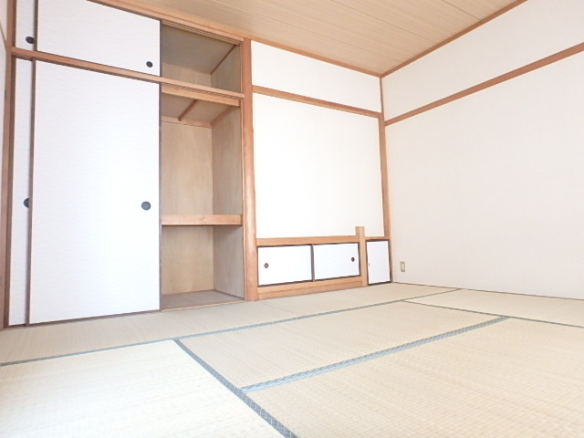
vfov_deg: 63.4
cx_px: 292
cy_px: 219
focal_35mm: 21
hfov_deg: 79.0
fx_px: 354
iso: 500
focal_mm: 3.7
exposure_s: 1/30
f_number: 3.5
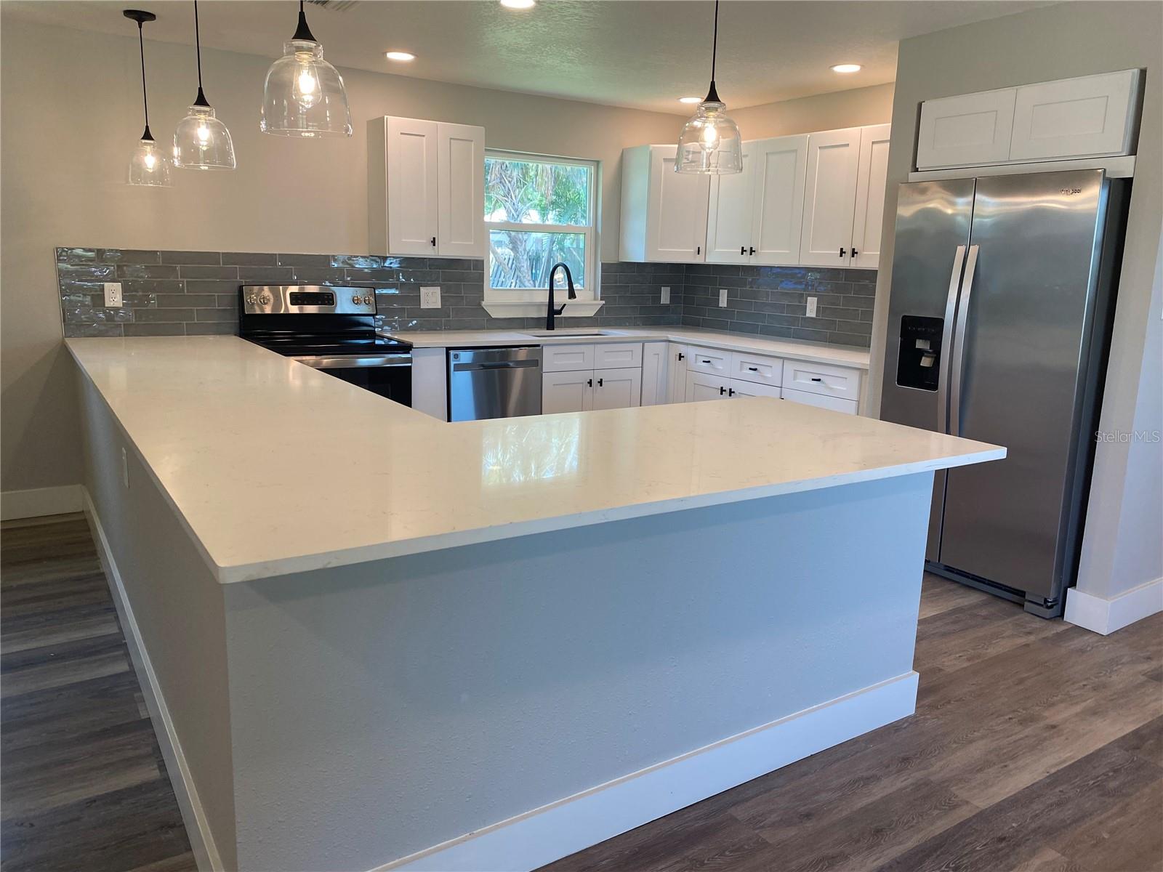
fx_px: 874
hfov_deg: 67.3
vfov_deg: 53.1
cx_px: 582
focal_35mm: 26
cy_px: 436
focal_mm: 4.25
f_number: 1.8
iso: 80
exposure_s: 1/120
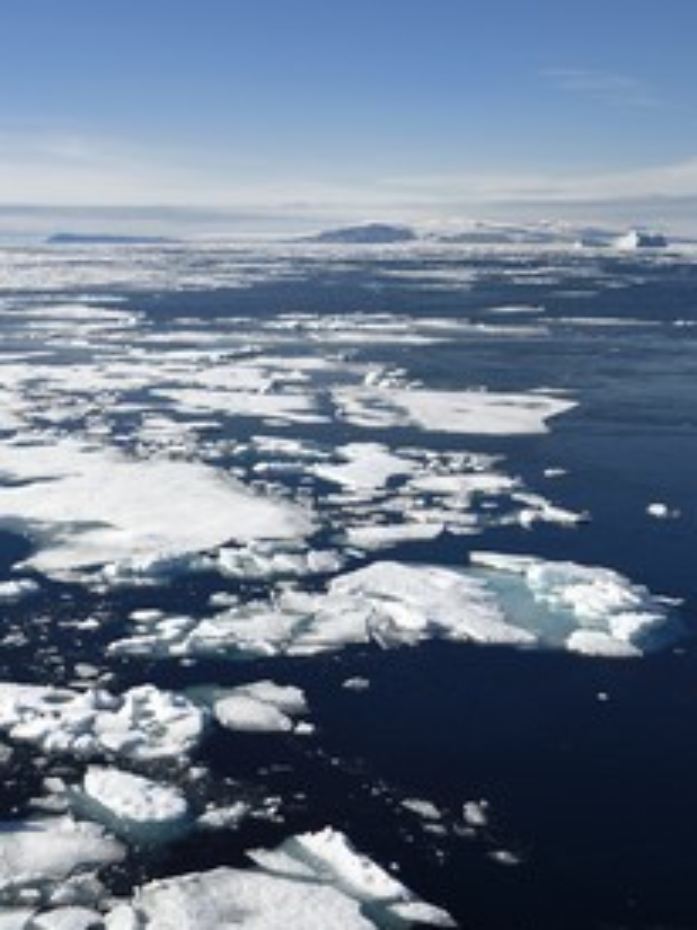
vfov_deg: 38.2
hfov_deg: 28.3
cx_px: 112
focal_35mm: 50
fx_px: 1343
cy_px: 467
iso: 200
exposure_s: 1/400
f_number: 13
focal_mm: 34
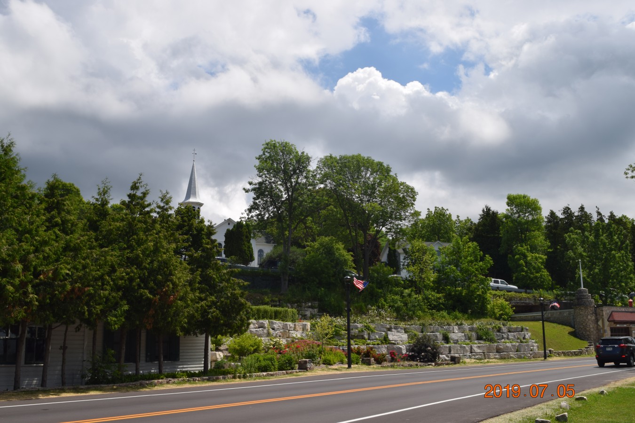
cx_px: 318
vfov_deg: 35.5
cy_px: 212
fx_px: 661
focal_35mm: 38
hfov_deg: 51.3
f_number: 13
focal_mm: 25
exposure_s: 1/200
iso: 100
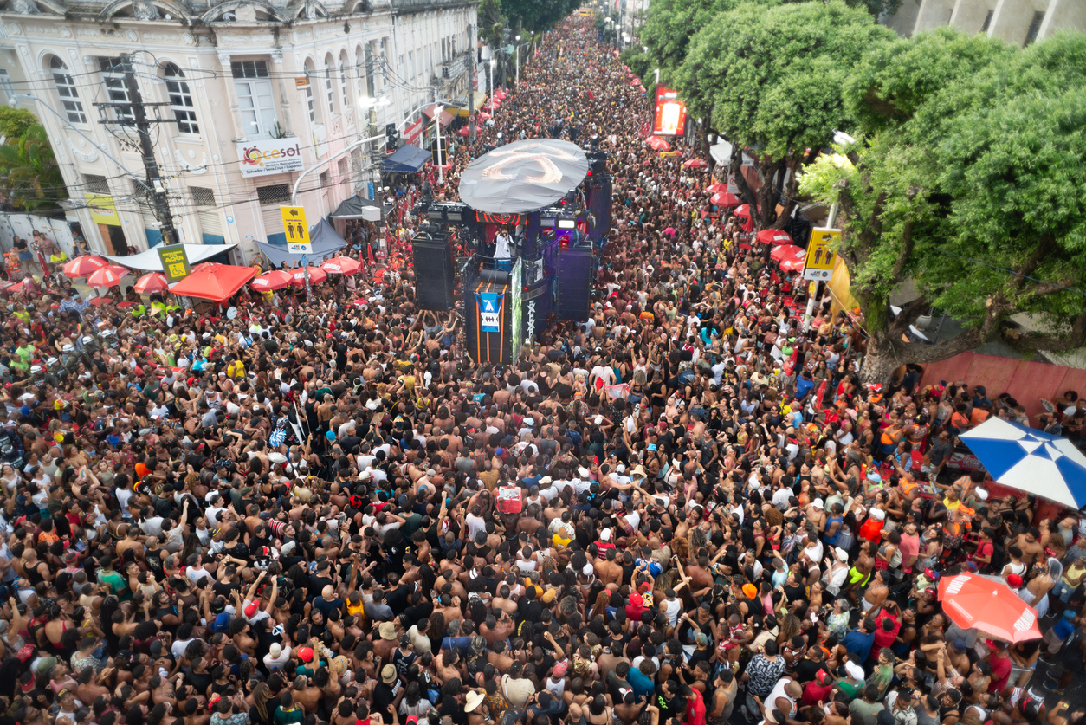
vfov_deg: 62.0
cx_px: 543
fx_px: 604
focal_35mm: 20
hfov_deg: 84.0
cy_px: 362
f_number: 4
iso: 640
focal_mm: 20
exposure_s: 1/250
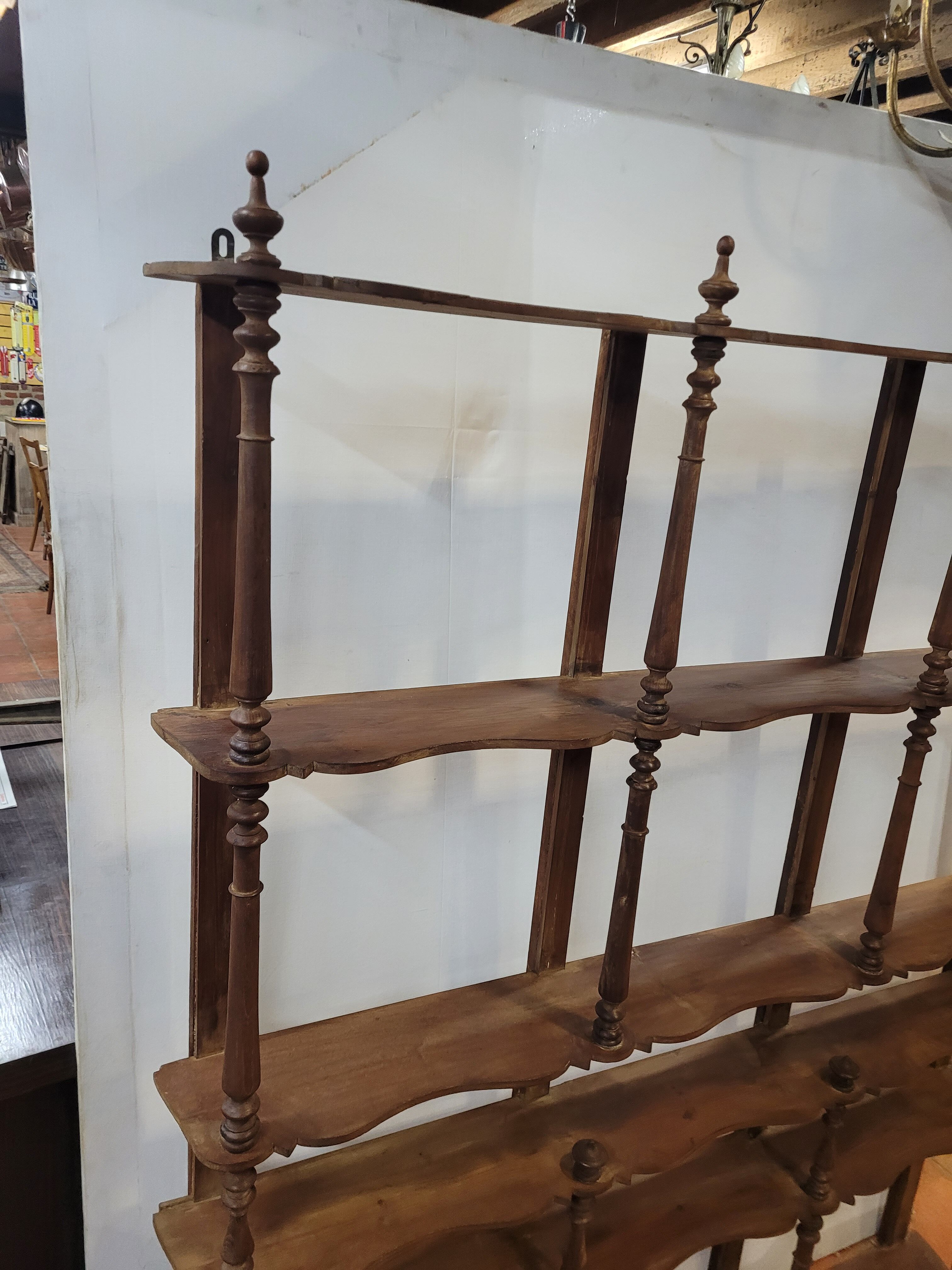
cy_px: 635
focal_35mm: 26
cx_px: 476
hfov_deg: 53.1
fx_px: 953
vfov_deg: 67.3
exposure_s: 1/50
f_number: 1.8
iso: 320
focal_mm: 5.4
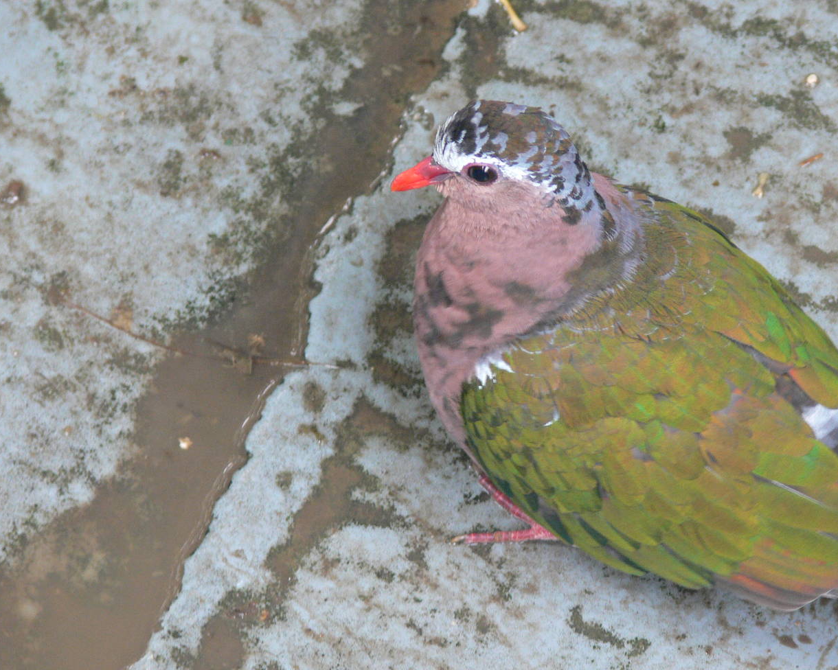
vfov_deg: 6.0
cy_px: 368
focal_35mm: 256
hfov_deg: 7.6
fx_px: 6349
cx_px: 497
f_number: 3.6
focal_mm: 42.3
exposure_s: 1/15
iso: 200
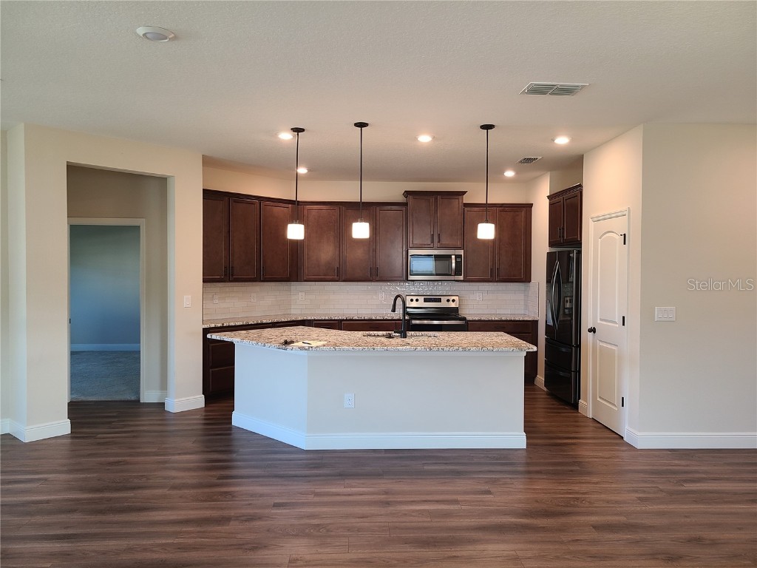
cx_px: 378
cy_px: 284
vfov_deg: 53.1
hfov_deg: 67.3
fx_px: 569
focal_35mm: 26
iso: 80
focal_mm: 5.4
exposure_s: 1/60
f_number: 1.8
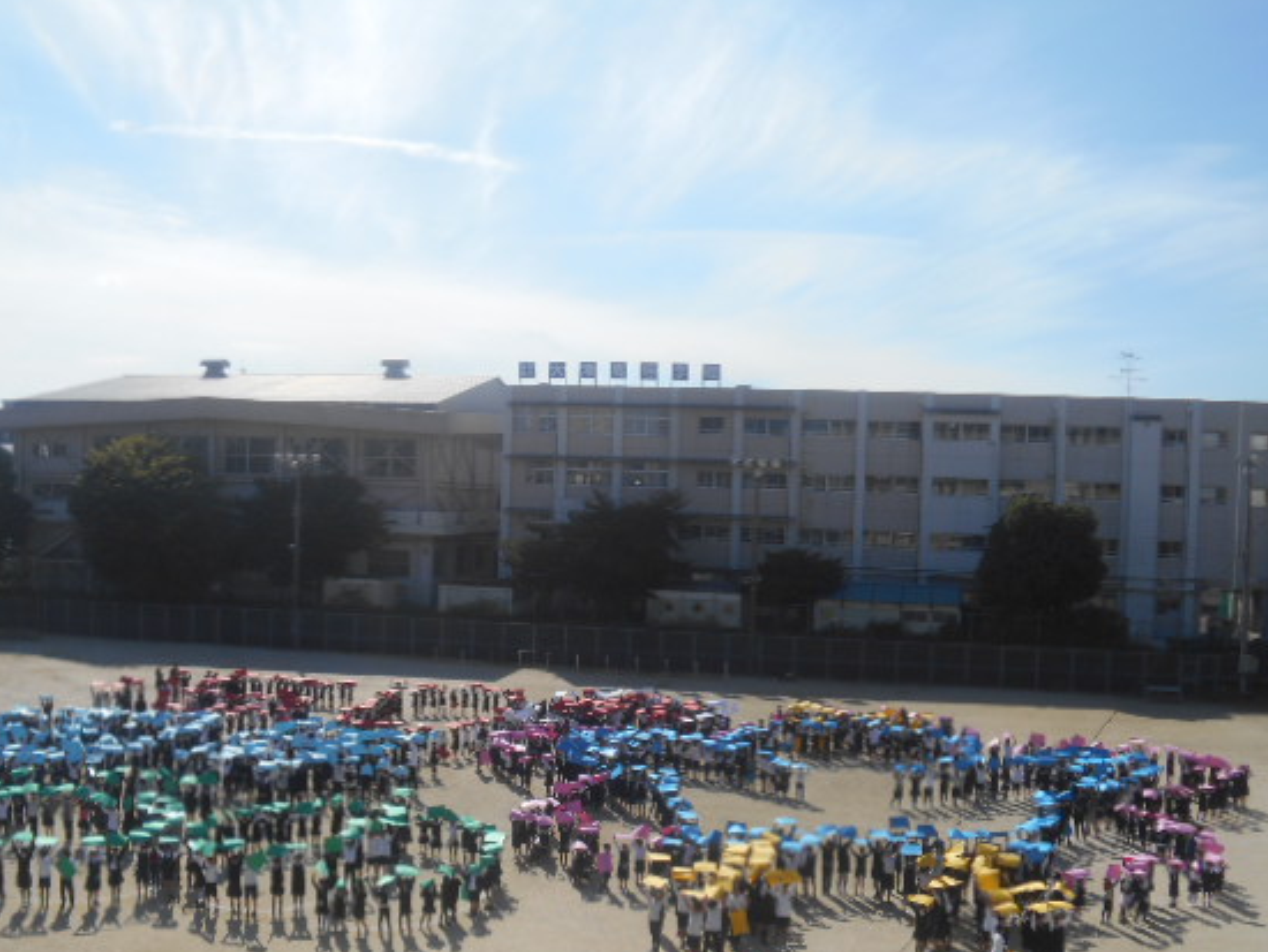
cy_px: 544
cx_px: 549
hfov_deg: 38.1
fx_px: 1832
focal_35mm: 50
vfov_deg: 29.1
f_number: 4.2
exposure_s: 1/1600
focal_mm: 7.7
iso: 80
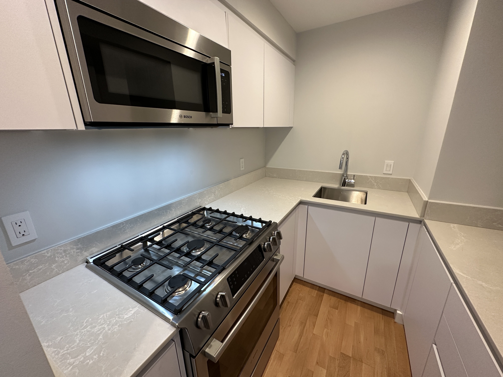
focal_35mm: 14
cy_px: 188
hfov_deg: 102.1
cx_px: 252
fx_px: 203
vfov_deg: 85.7
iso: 160
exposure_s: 1/60
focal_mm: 2.22
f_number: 2.2
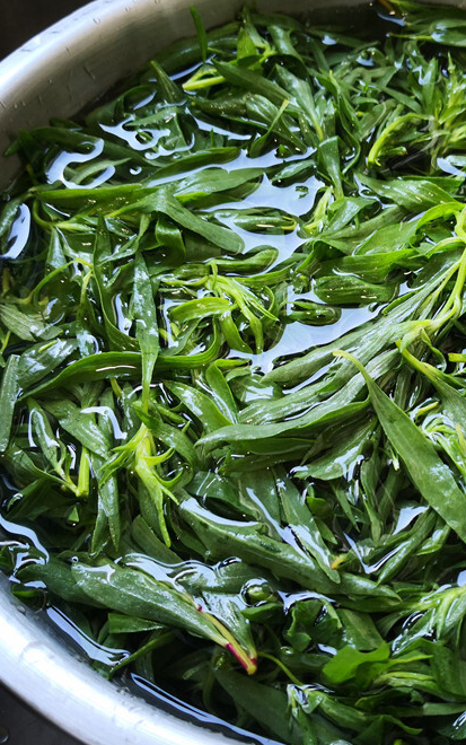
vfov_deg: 50.4
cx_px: 393
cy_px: 375
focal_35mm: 39
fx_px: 792
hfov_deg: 31.7
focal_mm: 3.95
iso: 160
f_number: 1.6
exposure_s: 1/33.3
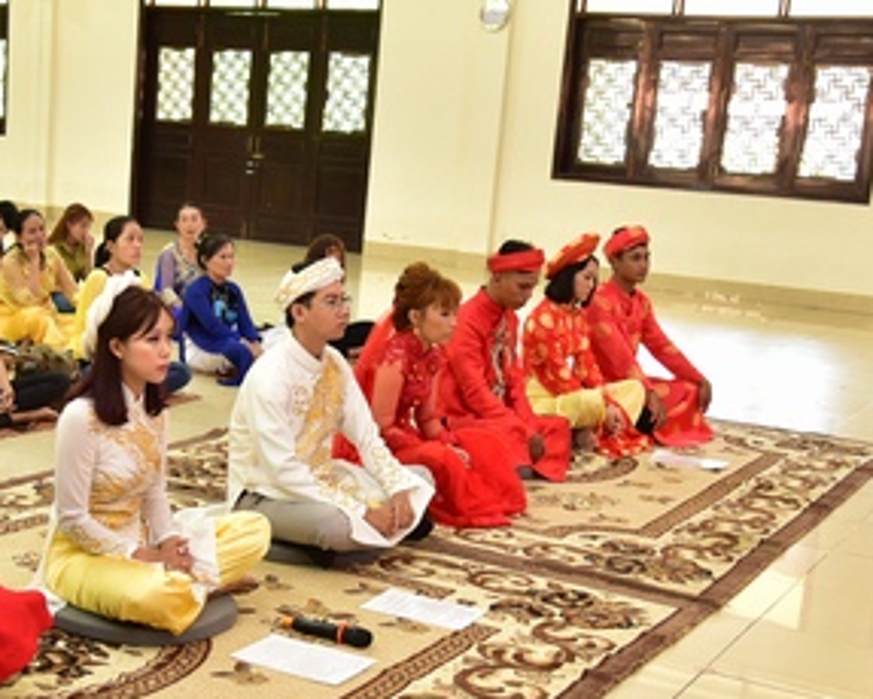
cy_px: 473
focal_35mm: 51
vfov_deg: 29.5
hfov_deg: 36.1
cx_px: 268
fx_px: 1319
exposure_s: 1/40
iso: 800
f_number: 4
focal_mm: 24
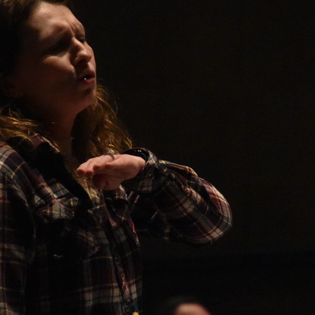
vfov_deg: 3.8
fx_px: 4798
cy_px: 147
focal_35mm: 466
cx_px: 186
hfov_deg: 3.8
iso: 6400
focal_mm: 140
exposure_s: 1/250
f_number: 5.6
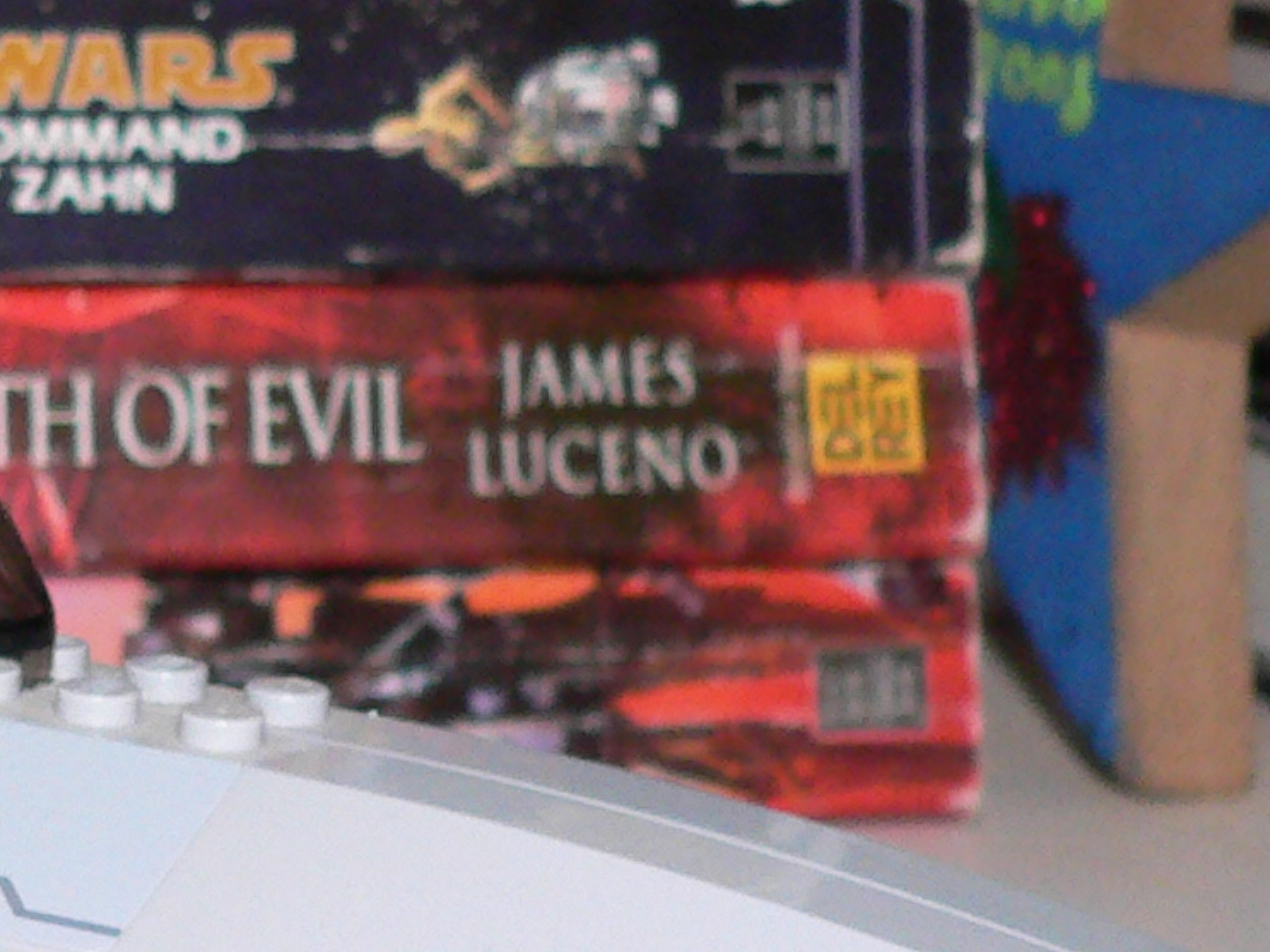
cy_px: 549
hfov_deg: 15.2
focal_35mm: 124
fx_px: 4549
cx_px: -371
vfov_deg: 11.9
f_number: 2.8
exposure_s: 1/80
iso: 200
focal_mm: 6
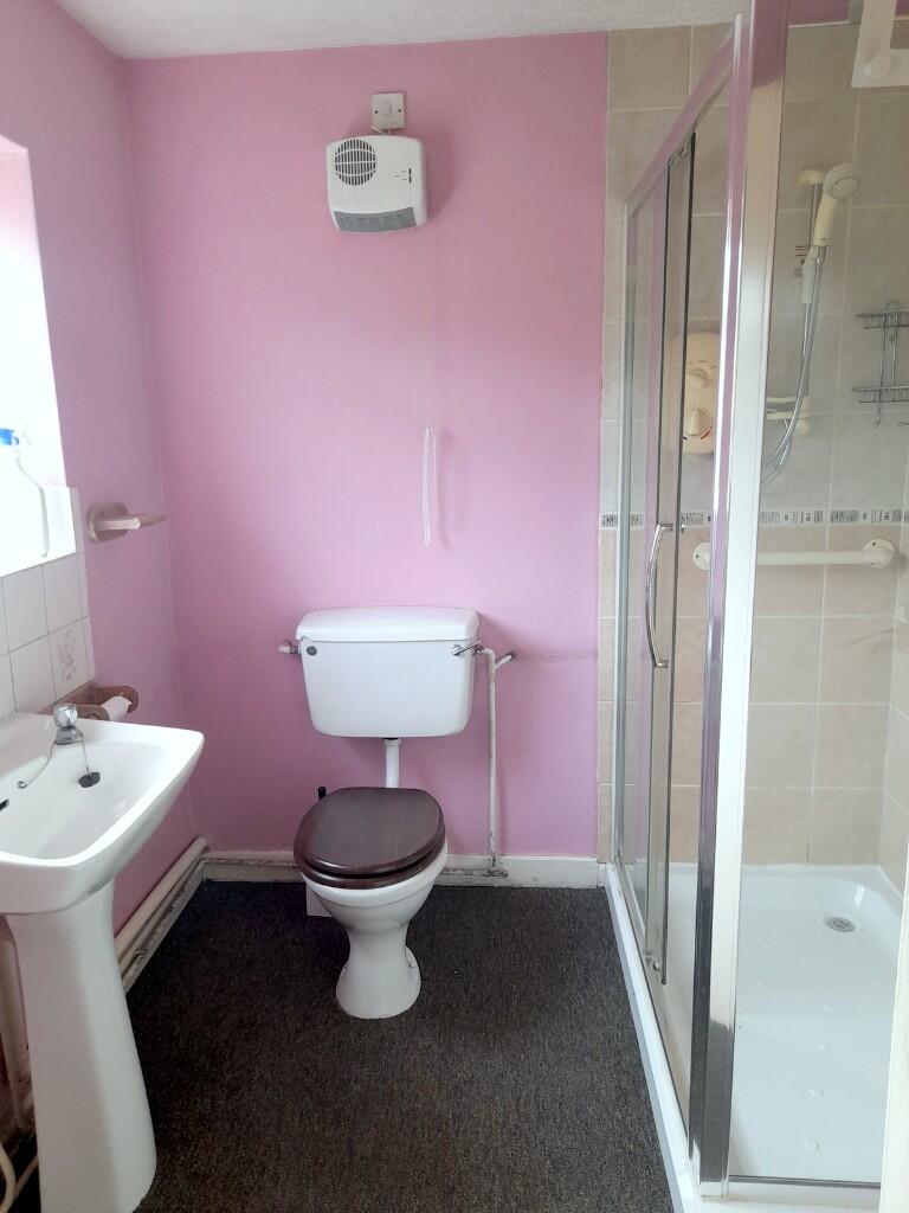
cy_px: 606
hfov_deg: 54.9
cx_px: 454
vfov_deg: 69.4
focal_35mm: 25
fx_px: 875
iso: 80
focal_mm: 4.6
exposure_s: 1/60
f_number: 2
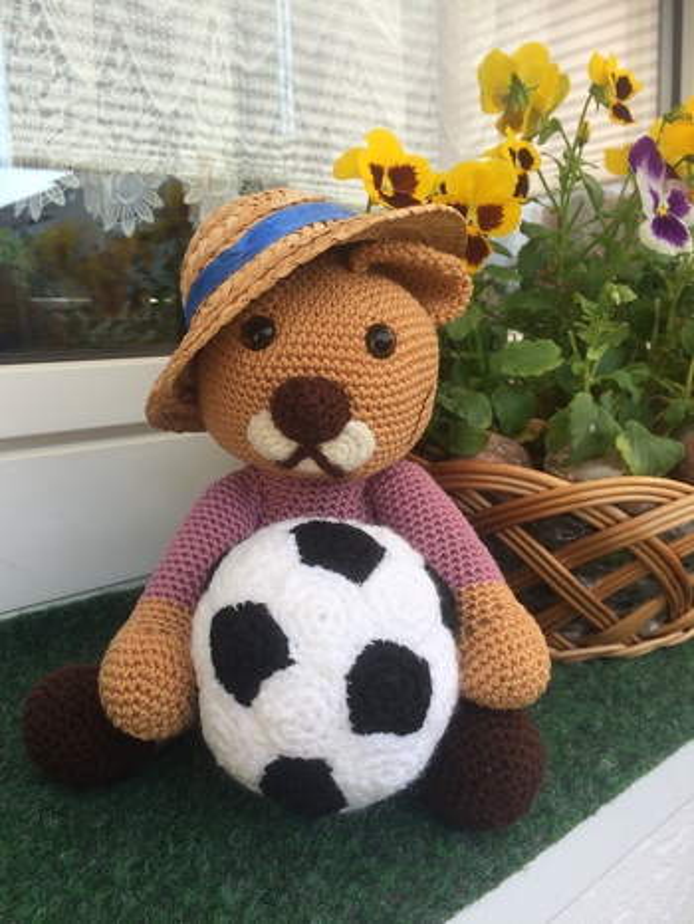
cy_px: 462
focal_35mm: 29
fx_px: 775
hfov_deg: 48.3
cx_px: 347
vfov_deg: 61.6
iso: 32
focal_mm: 4.15
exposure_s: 1/398
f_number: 2.2
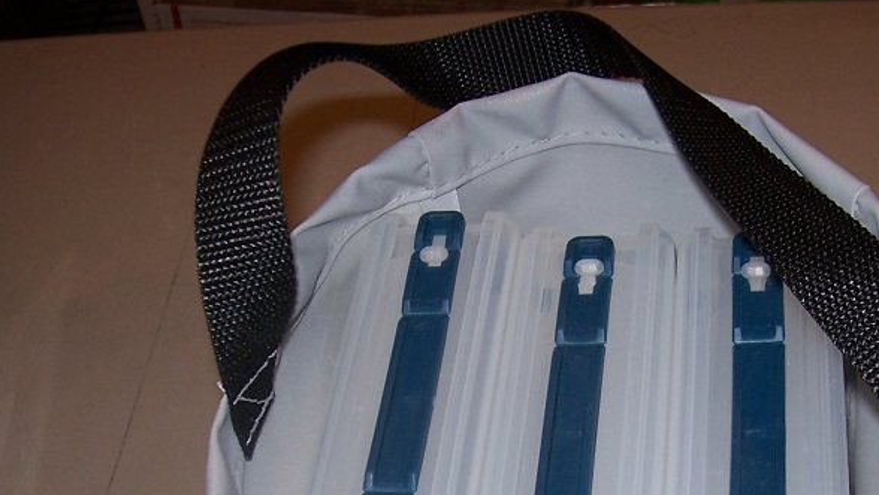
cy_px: 519
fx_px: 1469
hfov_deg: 33.1
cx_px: 558
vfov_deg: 18.5
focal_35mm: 63
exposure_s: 1/60
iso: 80
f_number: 2.7
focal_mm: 5.6
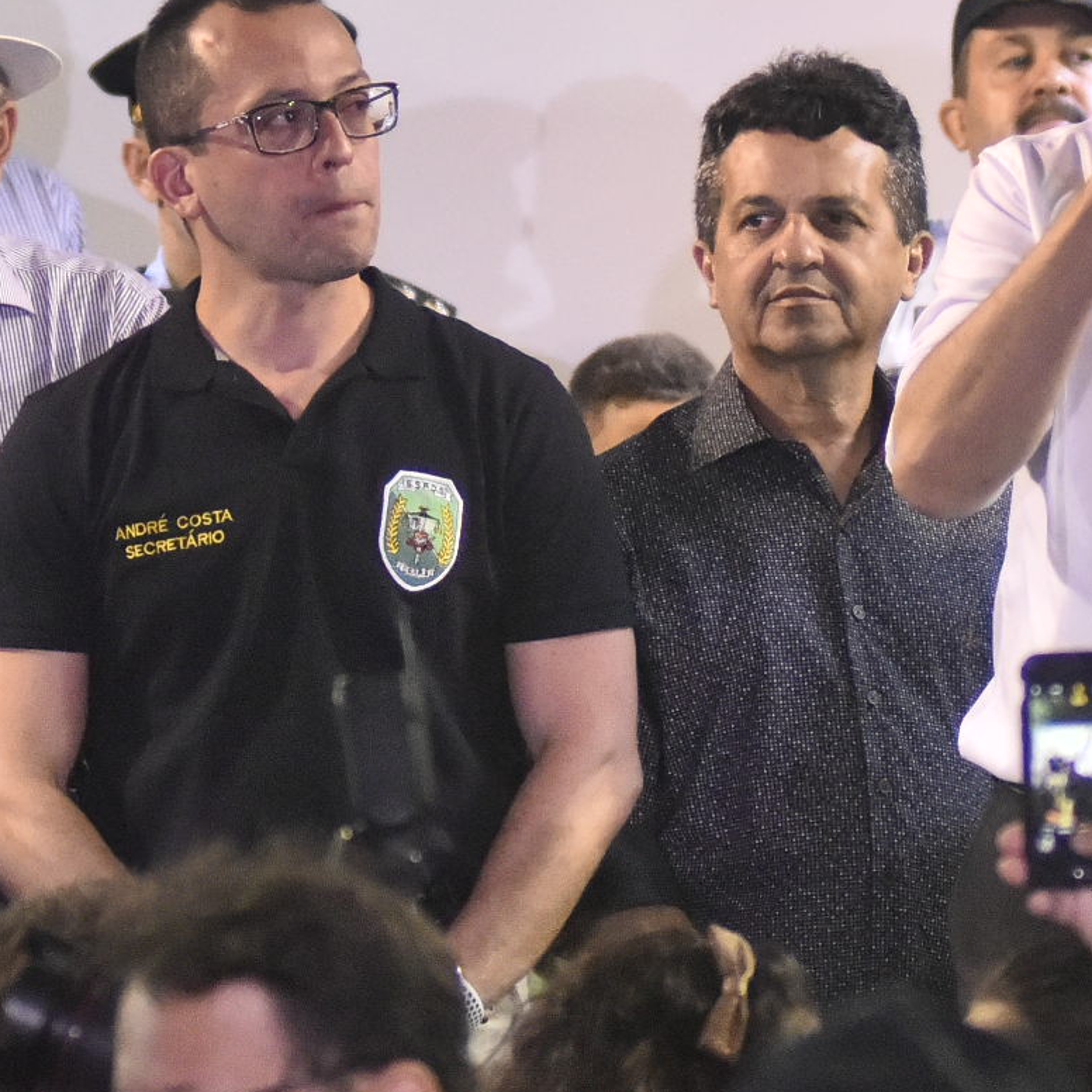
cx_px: 919
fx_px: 13241
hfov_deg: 4.7
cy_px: 250
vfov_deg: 4.7
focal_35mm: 371
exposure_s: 1/500
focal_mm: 92
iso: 3200
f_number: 2.8
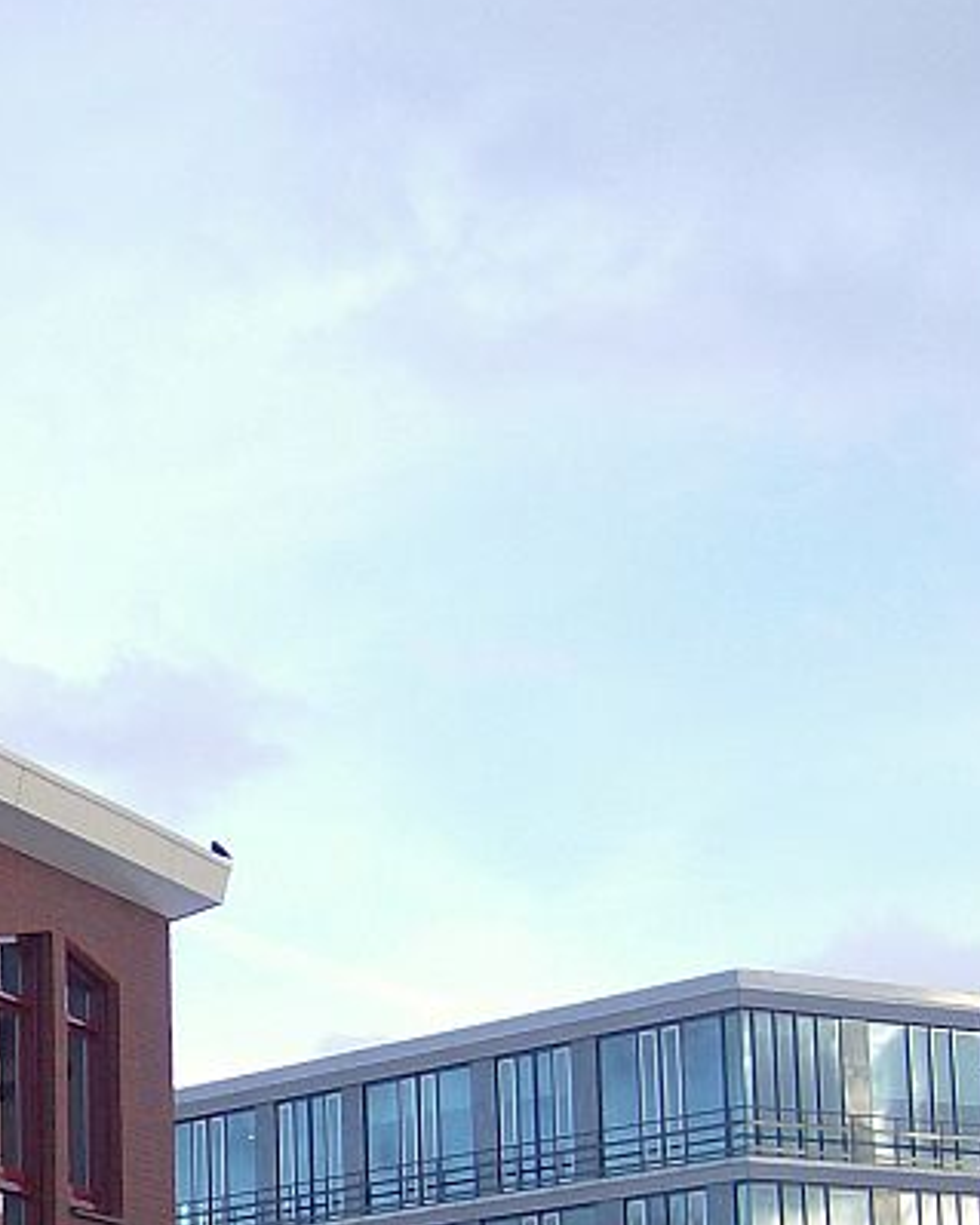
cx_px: -209
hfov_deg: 16.4
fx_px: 3264
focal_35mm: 90
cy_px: 1024
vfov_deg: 21.0
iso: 100
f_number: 2.8
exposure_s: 1/412
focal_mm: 6
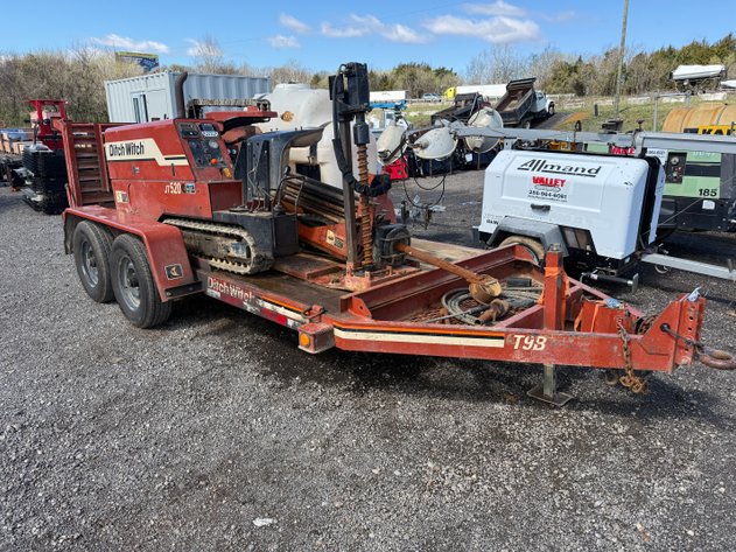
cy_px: 276
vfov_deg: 56.8
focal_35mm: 24
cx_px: 368
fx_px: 510
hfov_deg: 71.6
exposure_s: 1/2000
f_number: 1.78
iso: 100
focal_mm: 6.76
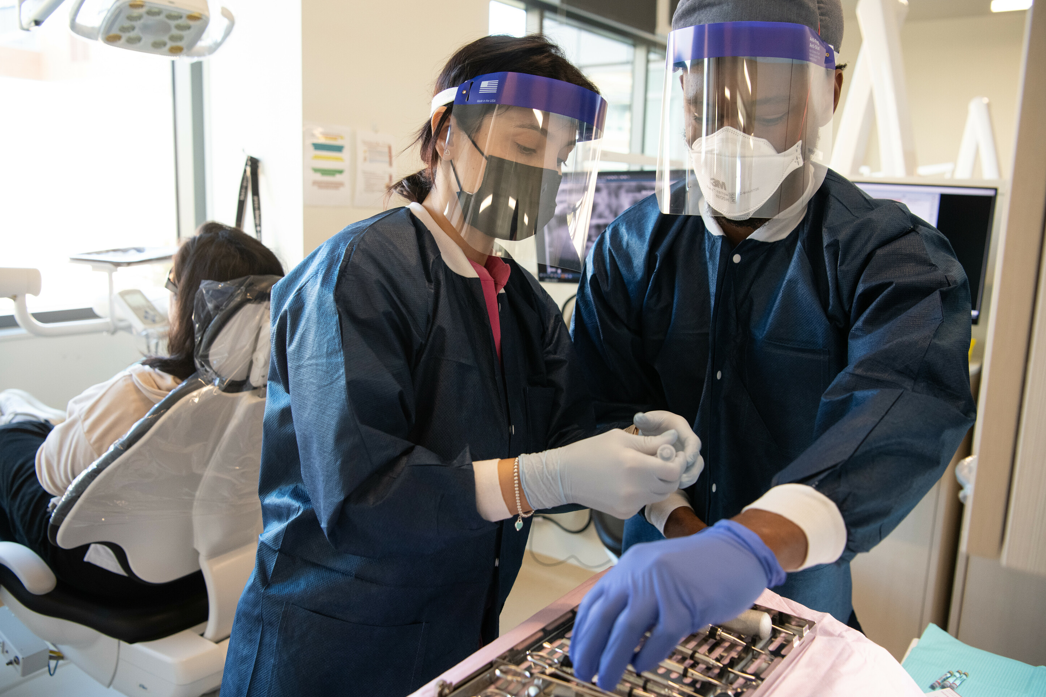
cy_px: 348
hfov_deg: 60.3
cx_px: 509
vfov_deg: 42.3
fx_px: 901
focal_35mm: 31
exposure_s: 1/200
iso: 1600
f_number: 4
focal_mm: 30
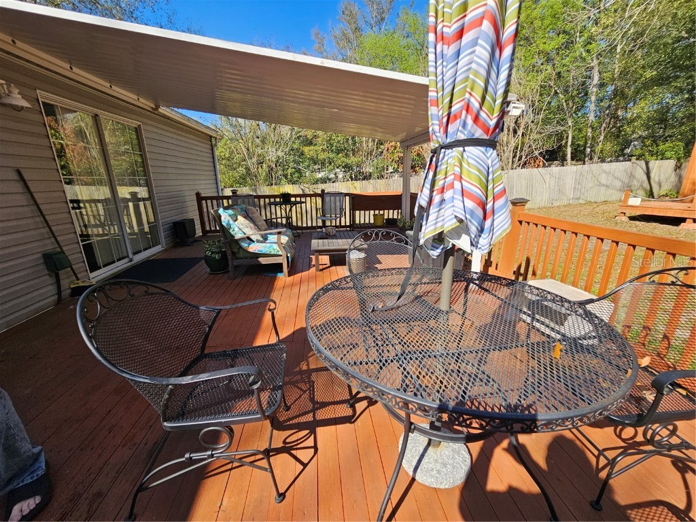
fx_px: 261
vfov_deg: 89.9
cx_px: 348
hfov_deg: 106.2
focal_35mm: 13
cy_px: 261
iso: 50
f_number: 2.2
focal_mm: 2.2
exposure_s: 1/1005
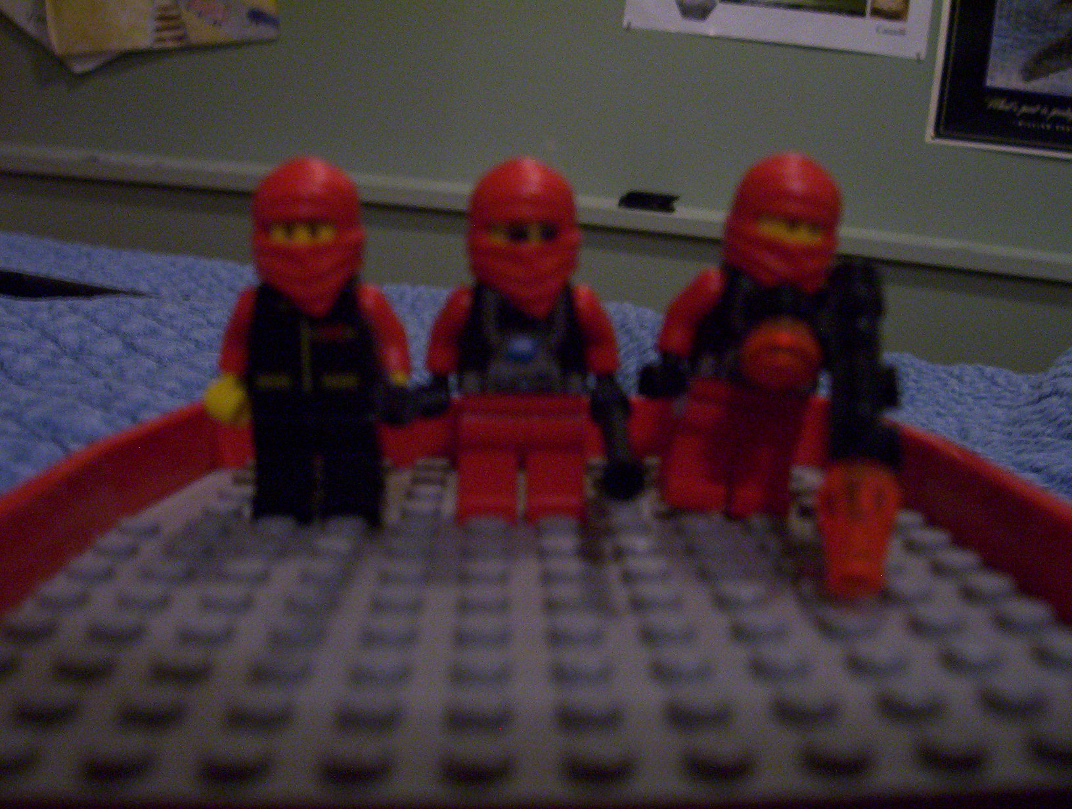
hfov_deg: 43.8
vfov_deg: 33.7
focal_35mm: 43
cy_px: 404
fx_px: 1335
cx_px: 536
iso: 200
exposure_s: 1/8
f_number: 2.73
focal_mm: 5.77
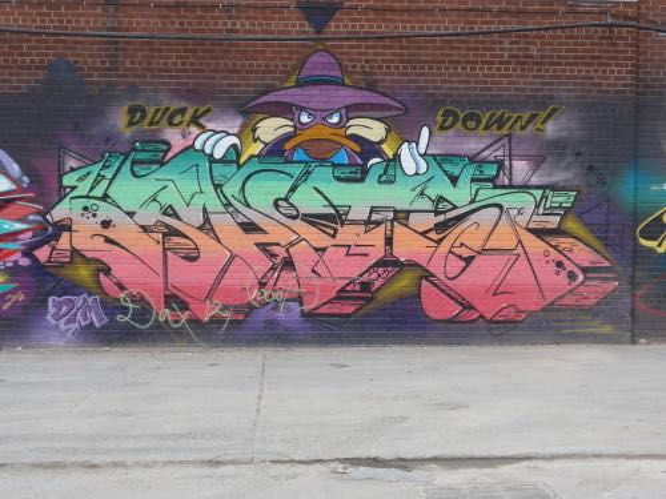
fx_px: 847
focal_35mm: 44
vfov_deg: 32.9
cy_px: 250
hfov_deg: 42.9
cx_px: 333
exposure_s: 1/1600
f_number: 2.8
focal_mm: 9
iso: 80
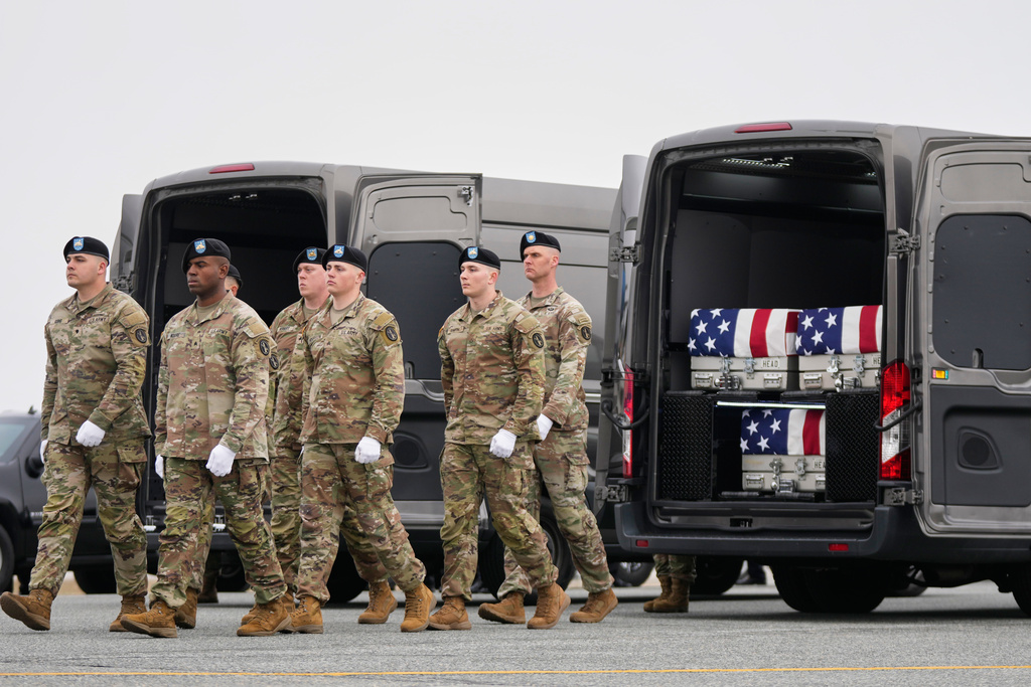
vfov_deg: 9.7
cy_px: 344
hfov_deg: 14.4
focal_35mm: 142
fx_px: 4067
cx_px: 516
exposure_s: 1/800
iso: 125
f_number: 2.8
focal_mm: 95
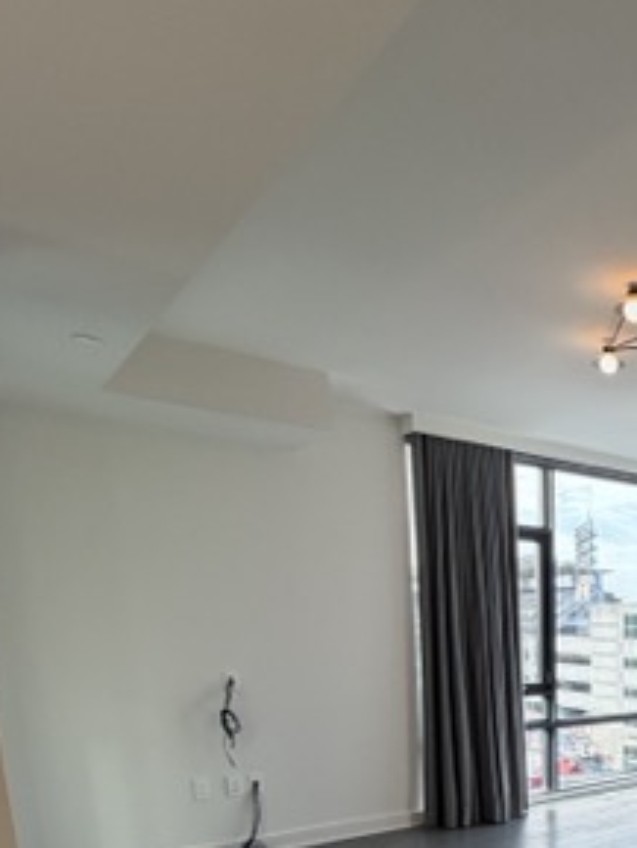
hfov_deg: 39.0
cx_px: 666
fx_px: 760
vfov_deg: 50.7
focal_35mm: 31
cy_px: 783
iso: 80
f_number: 2.2
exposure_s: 1/120
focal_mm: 2.22
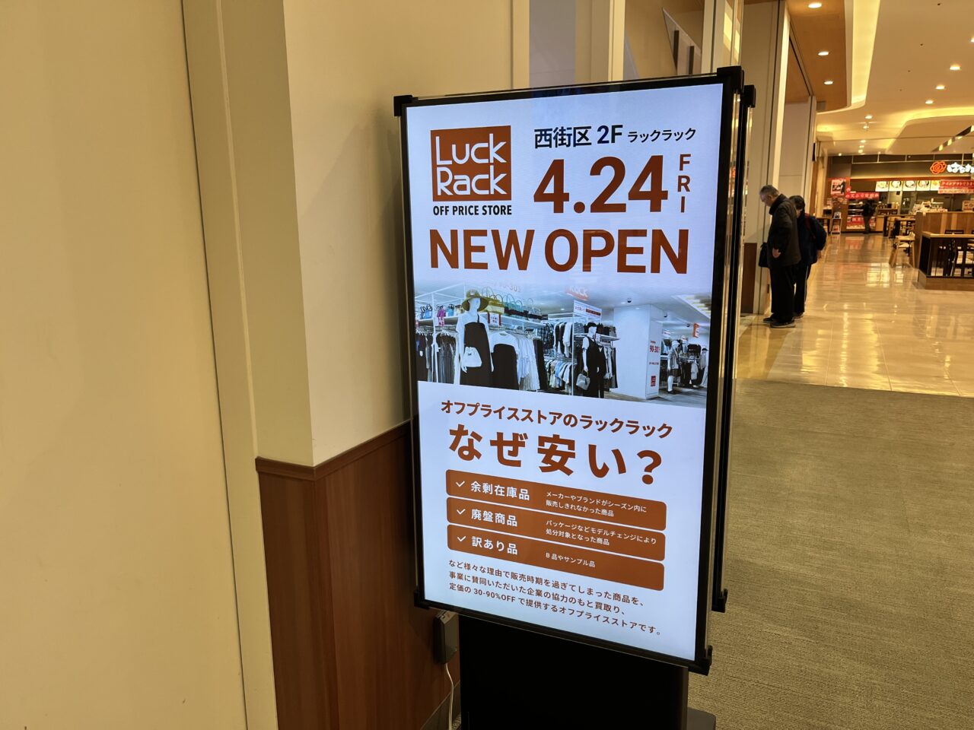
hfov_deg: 67.3
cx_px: 487
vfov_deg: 53.1
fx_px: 732
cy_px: 365
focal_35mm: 26
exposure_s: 1/120
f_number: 1.6
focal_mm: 5.1
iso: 80
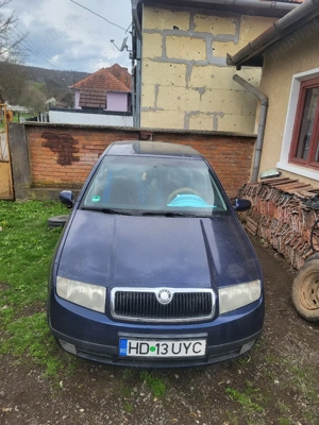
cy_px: 212
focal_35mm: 26
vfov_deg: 67.3
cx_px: 160
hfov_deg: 53.1
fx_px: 319
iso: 40
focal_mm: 5.4
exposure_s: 1/625
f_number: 1.8
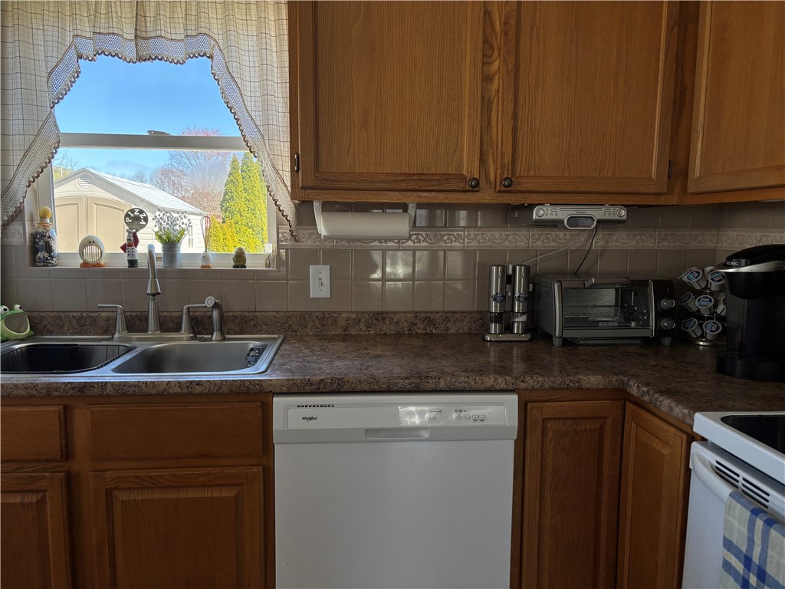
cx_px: 392
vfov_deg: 53.1
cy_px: 294
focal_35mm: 26
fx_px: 590
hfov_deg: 67.3
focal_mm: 5.96
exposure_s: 1/330
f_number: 1.6
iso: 50
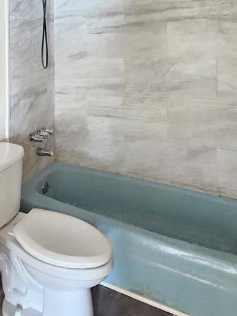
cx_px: 16
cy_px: 44
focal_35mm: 31
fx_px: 283
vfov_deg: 52.7
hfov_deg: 41.2
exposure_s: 1/24
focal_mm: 2.2
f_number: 2.2
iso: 3200
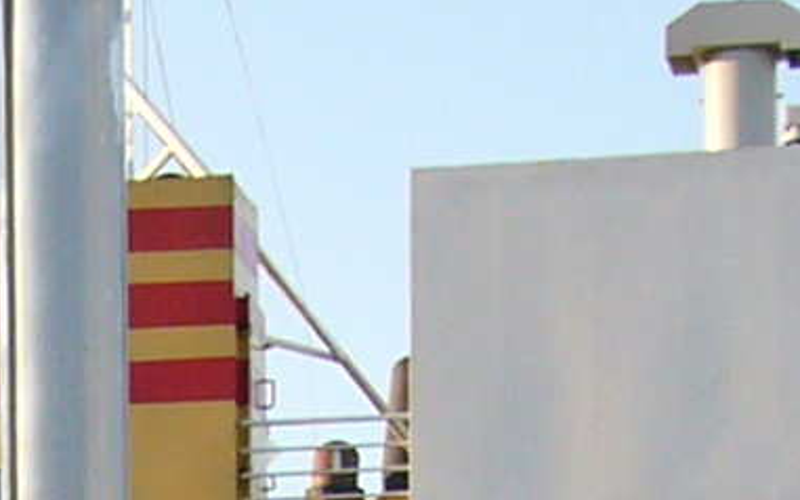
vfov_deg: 4.5
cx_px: -504
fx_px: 5973
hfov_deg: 7.5
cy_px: 1863
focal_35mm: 274
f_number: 3
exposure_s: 1/250
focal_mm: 5.7
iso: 80
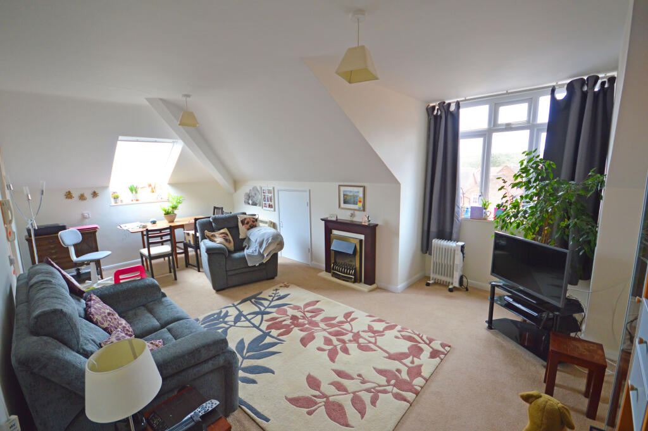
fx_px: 270
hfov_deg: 100.4
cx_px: 324
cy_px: 216
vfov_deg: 77.2
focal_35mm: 15
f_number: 5
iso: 400
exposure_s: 1/100
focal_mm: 10
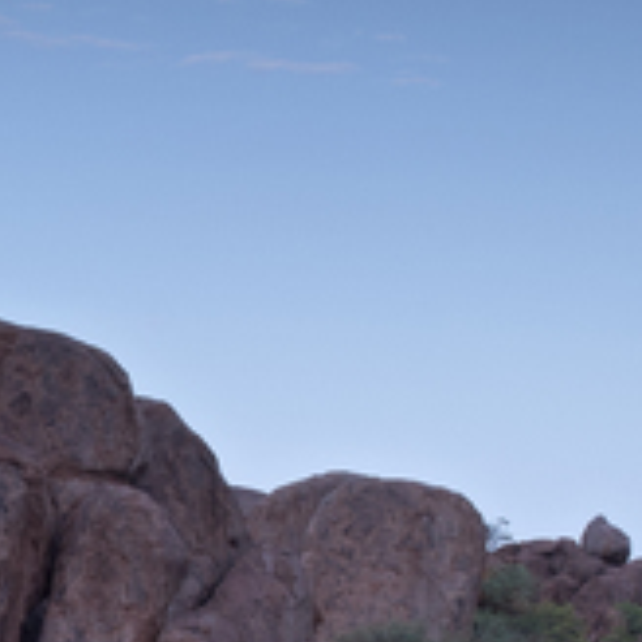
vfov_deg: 11.5
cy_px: 703
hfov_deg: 11.4
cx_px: -110
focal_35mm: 150
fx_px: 3147
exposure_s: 5
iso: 800
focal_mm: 34
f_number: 8
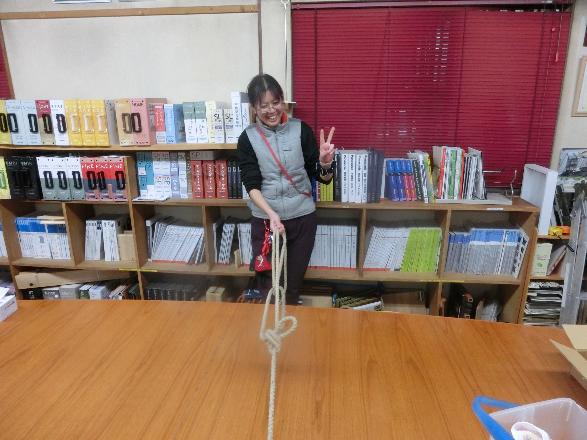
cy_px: 220
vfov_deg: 56.8
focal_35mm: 24
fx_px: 407
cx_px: 294
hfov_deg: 71.6
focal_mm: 4.24
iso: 400
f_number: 3
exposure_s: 1/50
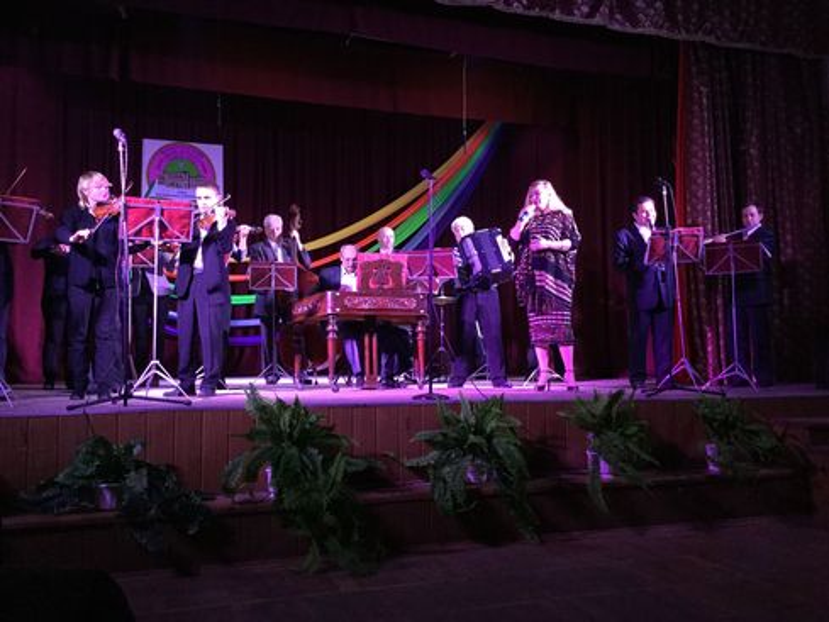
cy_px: 311
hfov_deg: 58.3
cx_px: 414
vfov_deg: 45.5
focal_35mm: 31
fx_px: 743
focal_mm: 3.3
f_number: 2.4
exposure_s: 1/33
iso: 200
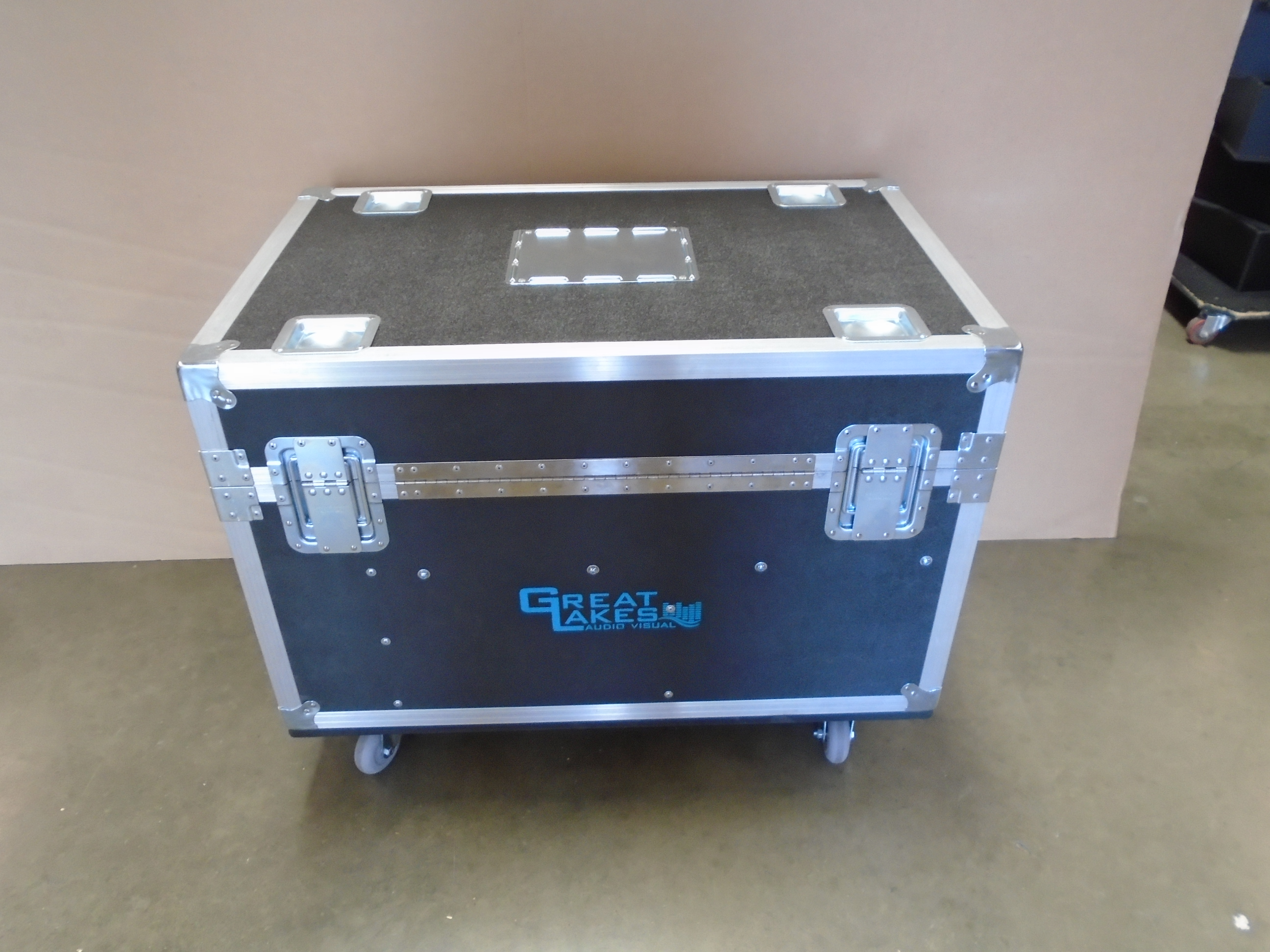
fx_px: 954
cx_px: 635
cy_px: 476
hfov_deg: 67.3
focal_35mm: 26
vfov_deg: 53.1
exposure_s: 1/30
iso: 320
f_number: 3.2
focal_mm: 4.6
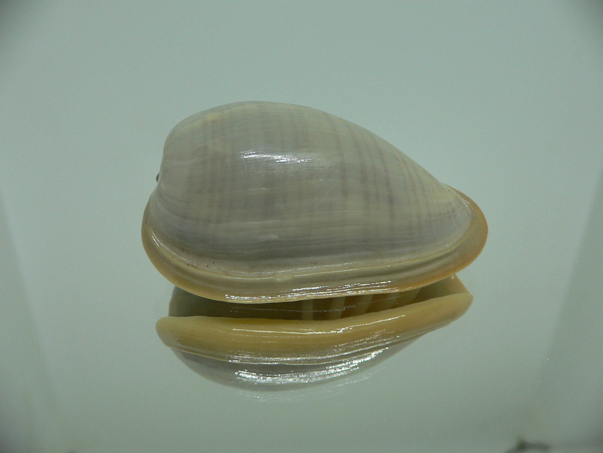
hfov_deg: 52.6
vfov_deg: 40.7
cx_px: 302
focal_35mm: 35
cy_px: 226
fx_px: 610
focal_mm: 4.6
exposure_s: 1/60
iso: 100
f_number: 2.8
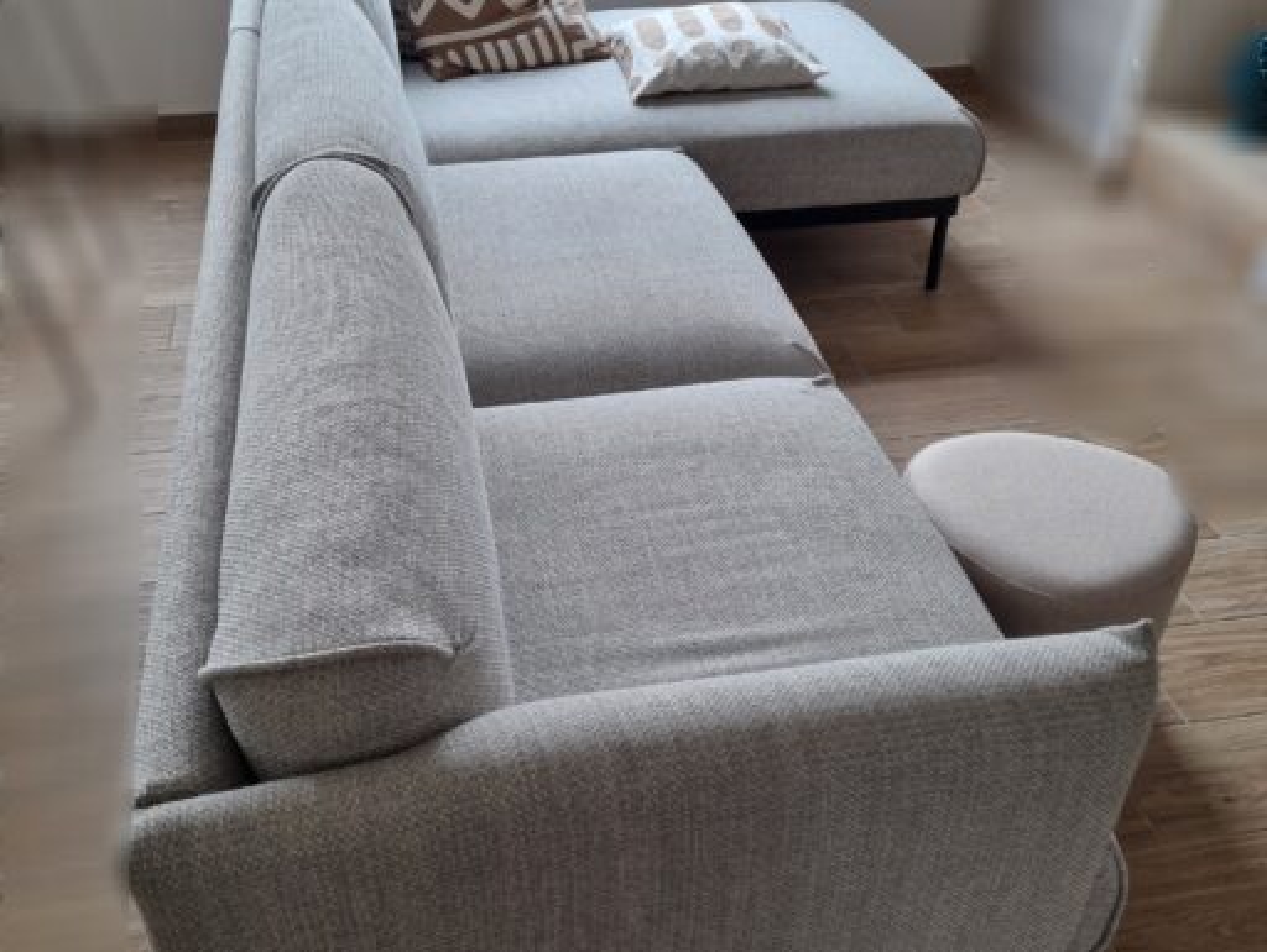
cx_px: 634
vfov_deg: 53.1
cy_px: 476
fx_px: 953
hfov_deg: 67.3
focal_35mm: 26
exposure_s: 1/100
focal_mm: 5.4
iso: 125
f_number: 1.8
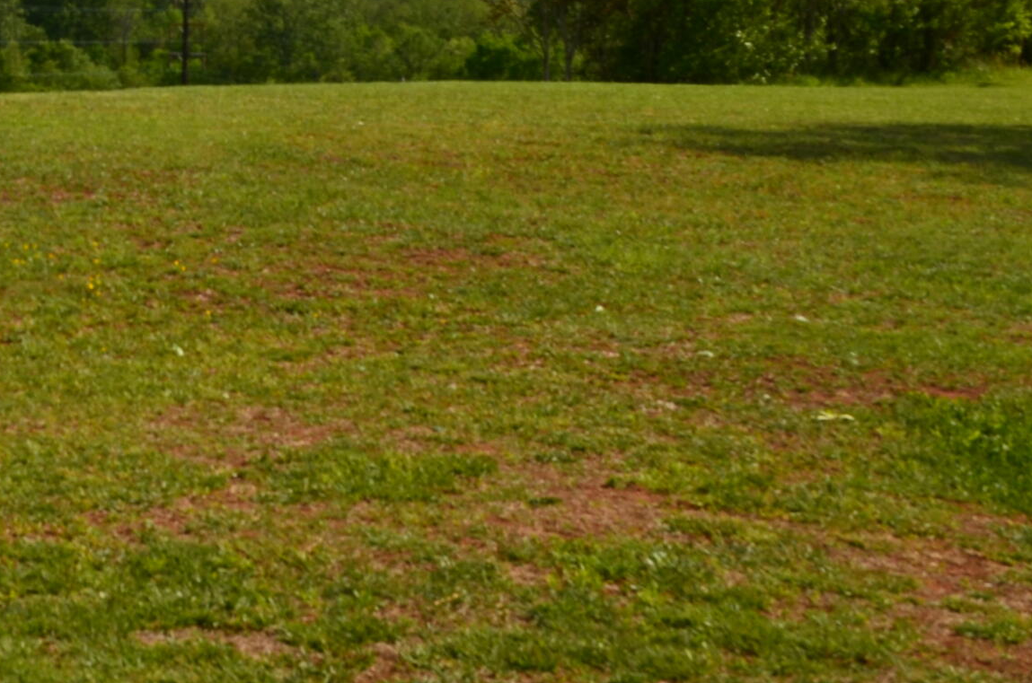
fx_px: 2689
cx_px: -285
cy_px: 25
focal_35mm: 94
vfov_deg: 14.3
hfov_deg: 20.0
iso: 100
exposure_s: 1/160
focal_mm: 24
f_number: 11
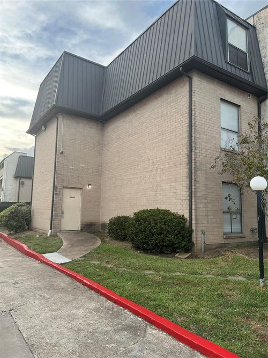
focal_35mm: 26
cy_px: 179
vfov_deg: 67.3
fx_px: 268
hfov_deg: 53.0
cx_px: 134
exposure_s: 1/380
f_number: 1.5
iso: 50
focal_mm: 5.7
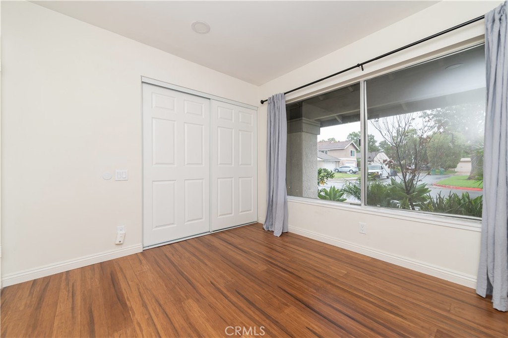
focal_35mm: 14
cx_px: 254
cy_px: 169
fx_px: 197
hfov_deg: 104.3
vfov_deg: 81.1
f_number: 4
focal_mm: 14
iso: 250
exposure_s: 1/60
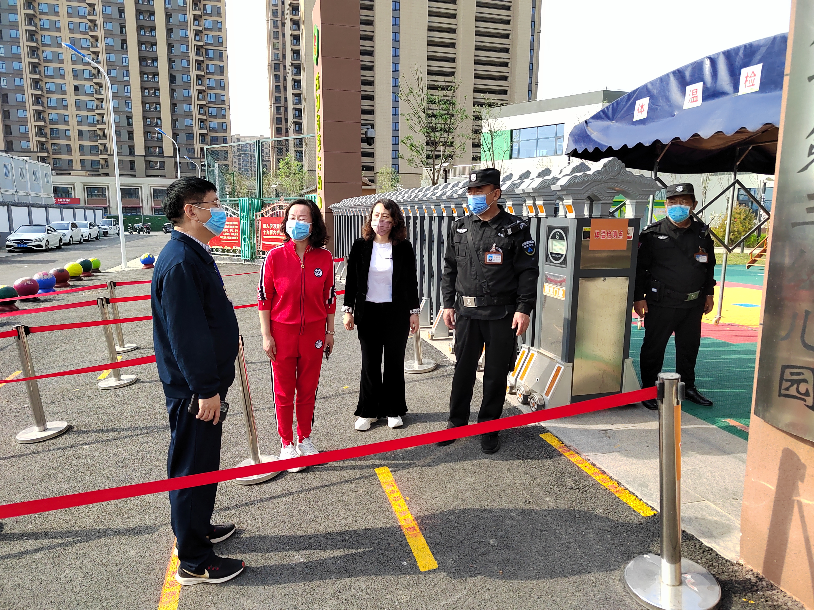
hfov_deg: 73.9
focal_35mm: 23
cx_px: 407
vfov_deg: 58.9
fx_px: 541
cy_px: 305
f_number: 1.9
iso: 406
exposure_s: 1/1248
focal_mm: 5.52
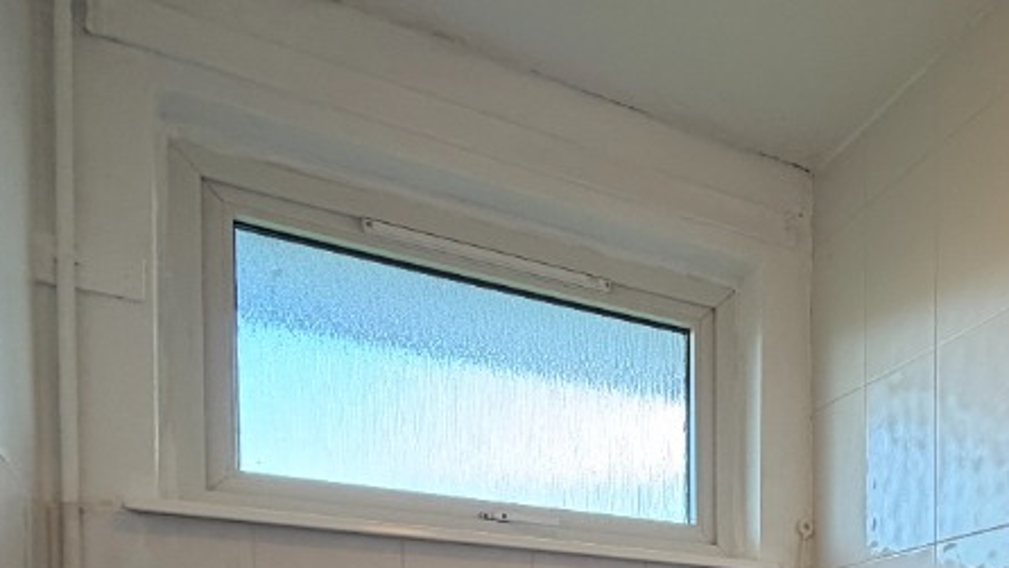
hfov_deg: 52.7
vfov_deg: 27.9
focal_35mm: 35
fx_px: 937
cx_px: 817
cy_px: 742
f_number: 2.2
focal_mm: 2.22
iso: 200
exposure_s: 1/50
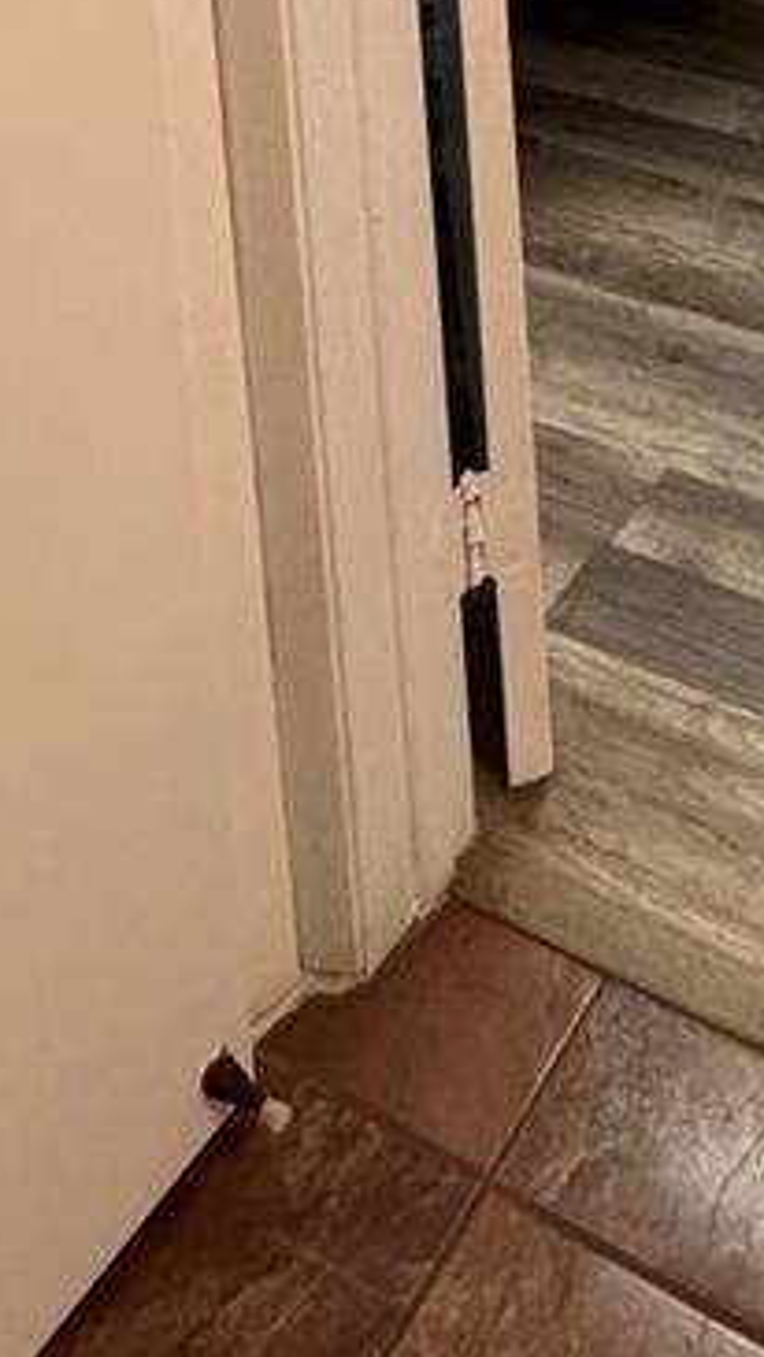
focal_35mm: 50
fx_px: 1800
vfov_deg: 27.0
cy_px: -742
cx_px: 987
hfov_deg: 21.7
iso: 250
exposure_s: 1/120
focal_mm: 2.22
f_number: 2.2
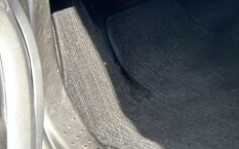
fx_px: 1138
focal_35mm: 175
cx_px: 351
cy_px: -113
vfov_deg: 7.3
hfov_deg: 11.5
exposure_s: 1/186
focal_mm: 6.86
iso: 64
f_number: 1.78
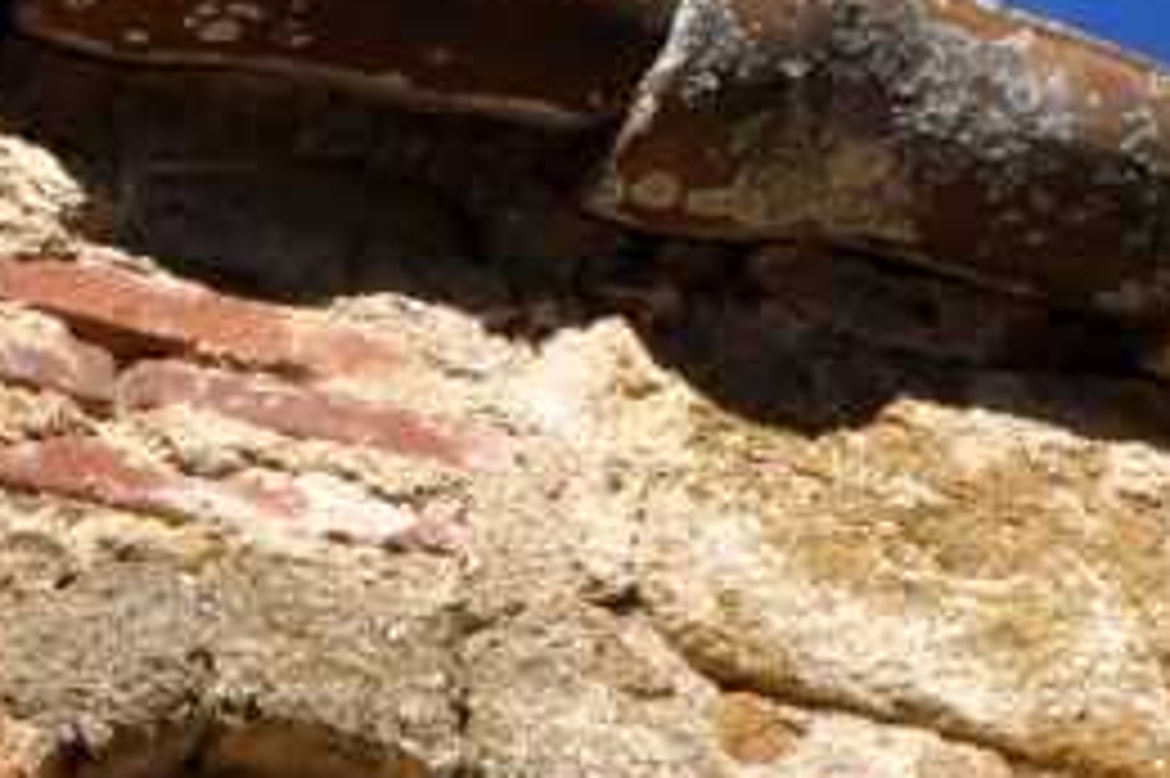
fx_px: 14387
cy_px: 778
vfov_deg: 3.1
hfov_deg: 4.7
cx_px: 400
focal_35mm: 443
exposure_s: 1/1000
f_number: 16
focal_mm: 75
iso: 1600
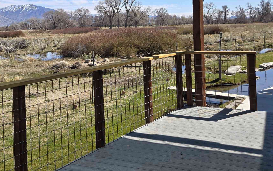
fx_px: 327
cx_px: 91
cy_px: 25
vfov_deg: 28.4
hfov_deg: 44.6
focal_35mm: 44
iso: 25
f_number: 1.8
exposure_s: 1/1628
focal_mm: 5.4
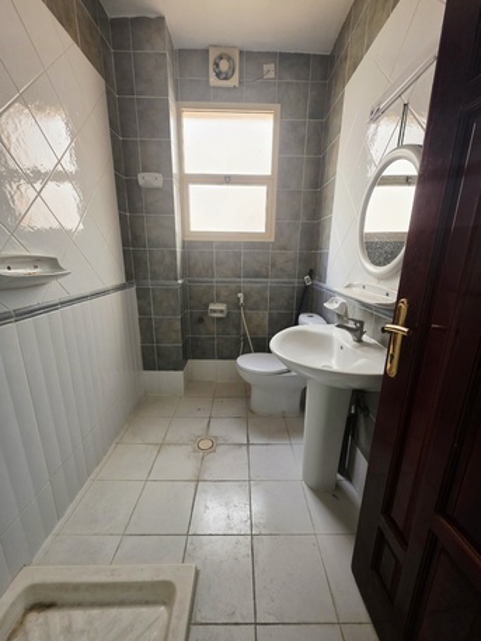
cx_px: 240
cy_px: 320
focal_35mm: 13
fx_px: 241
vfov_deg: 106.2
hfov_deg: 89.9
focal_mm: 2.2
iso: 250
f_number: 1.9
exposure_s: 1/50.3
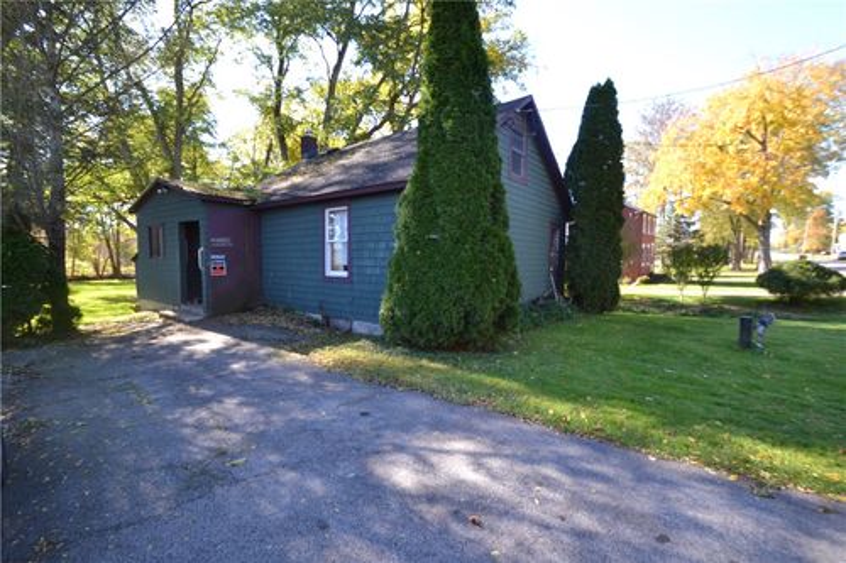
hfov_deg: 100.4
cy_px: 282
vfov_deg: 77.3
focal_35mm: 15
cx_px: 423
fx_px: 352
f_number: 5.6
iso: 320
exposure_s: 1/125
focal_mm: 10
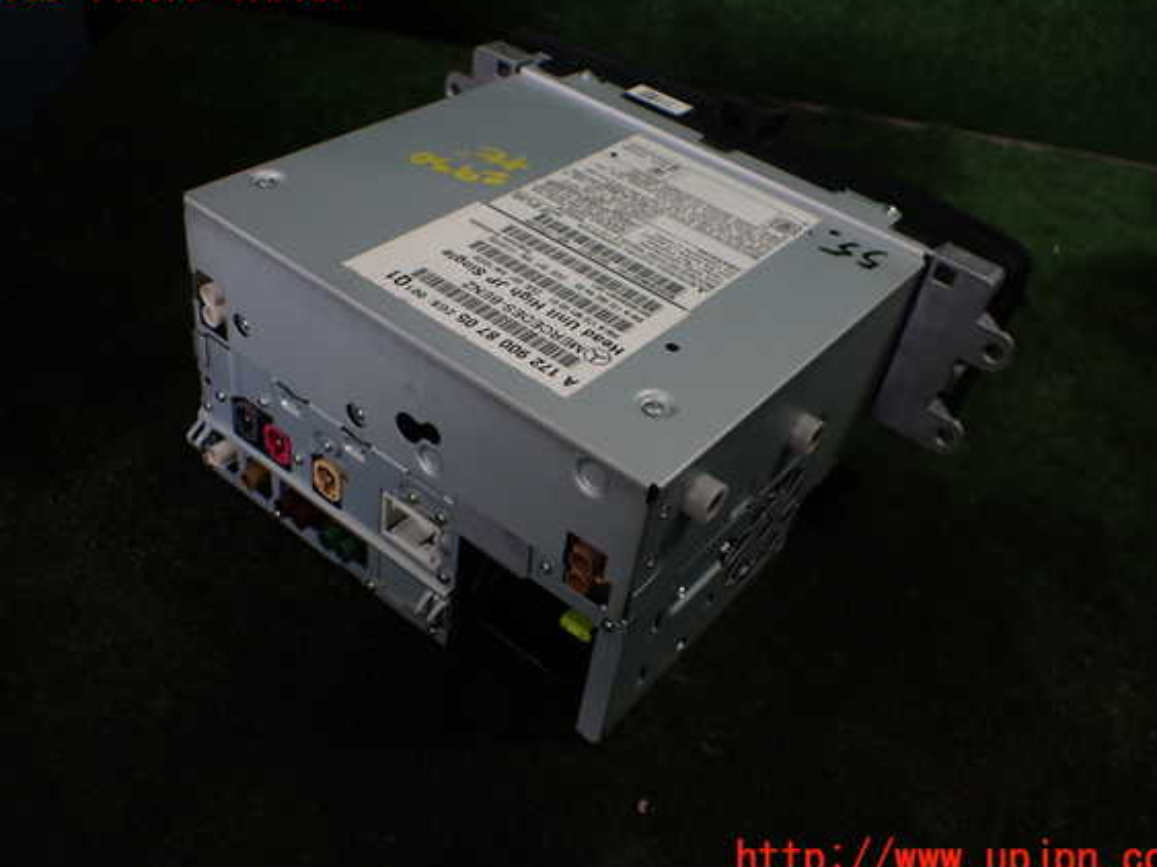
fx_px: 1069
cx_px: 584
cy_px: 423
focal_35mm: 32
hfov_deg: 56.8
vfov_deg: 44.1
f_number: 2.3
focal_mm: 5.4
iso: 160
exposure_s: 1/125
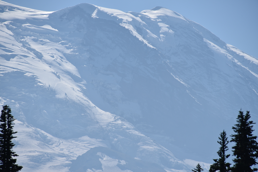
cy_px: 86
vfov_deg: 4.6
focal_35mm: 300
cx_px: 129
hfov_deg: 6.9
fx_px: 2150
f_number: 9
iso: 100
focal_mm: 300
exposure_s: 1/640
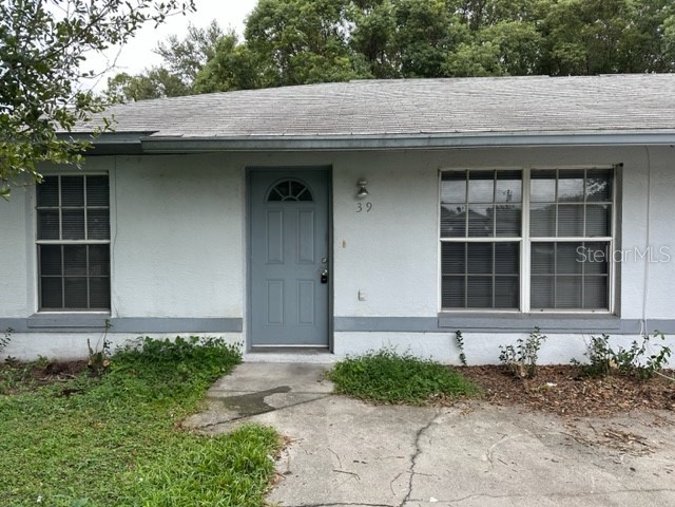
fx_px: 468
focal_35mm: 24
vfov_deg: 56.8
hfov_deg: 71.6
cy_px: 254
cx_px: 338
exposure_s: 1/594
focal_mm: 6.86
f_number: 1.78
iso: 80
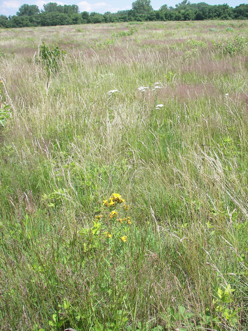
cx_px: 124
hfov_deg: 39.7
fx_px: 344
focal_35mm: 36
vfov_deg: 51.4
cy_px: 166
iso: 50
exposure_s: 1/500
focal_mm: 6
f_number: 2.8
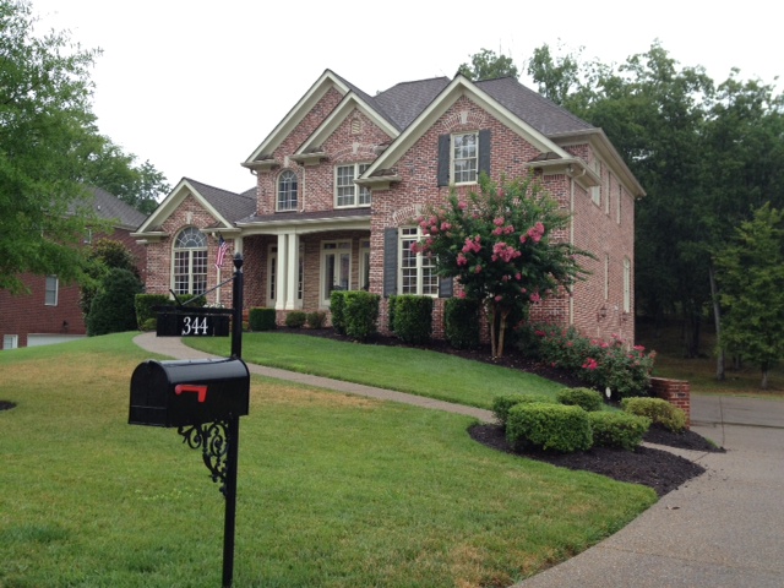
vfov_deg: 40.7
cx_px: 392
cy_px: 294
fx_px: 793
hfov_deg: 52.6
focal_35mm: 35
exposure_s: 1/120
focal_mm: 4.28
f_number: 2.4
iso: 100
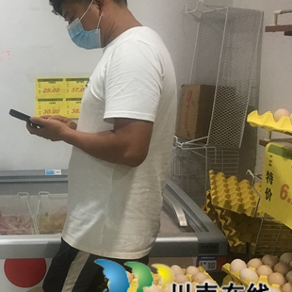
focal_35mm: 53
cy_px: 125
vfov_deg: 32.2
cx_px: -5
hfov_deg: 29.9
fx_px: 506
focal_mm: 4.15
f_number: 2.2
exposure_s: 1/33
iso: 64
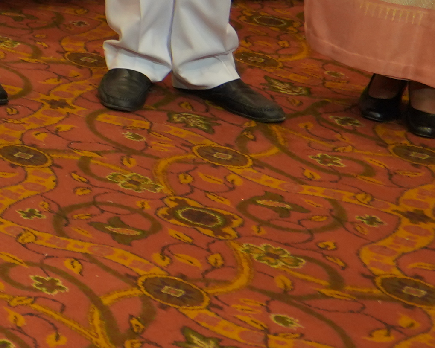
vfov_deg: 11.3
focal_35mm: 116
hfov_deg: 12.5
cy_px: -454
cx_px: -647
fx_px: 1494
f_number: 4
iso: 1600
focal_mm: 21
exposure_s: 1/200
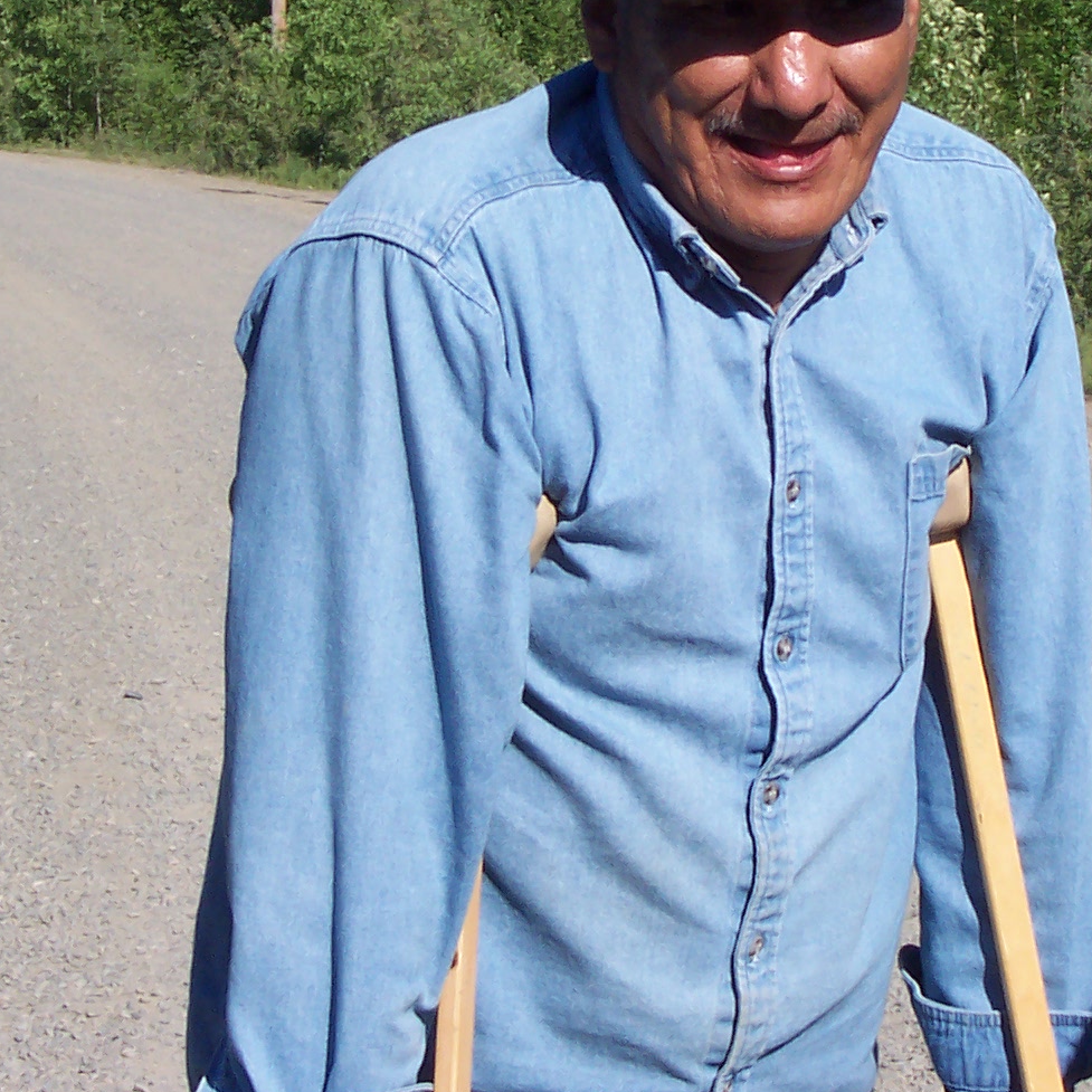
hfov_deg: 8.6
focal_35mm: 204
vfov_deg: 8.6
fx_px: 7281
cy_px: 293
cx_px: 724
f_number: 9.5
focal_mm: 16.8
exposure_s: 1/250
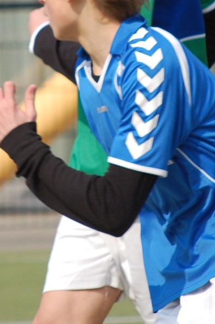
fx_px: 4579
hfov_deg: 2.7
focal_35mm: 510
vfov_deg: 4.0
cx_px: 154
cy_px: 105
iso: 320
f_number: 5.6
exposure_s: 1/1000
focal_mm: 200
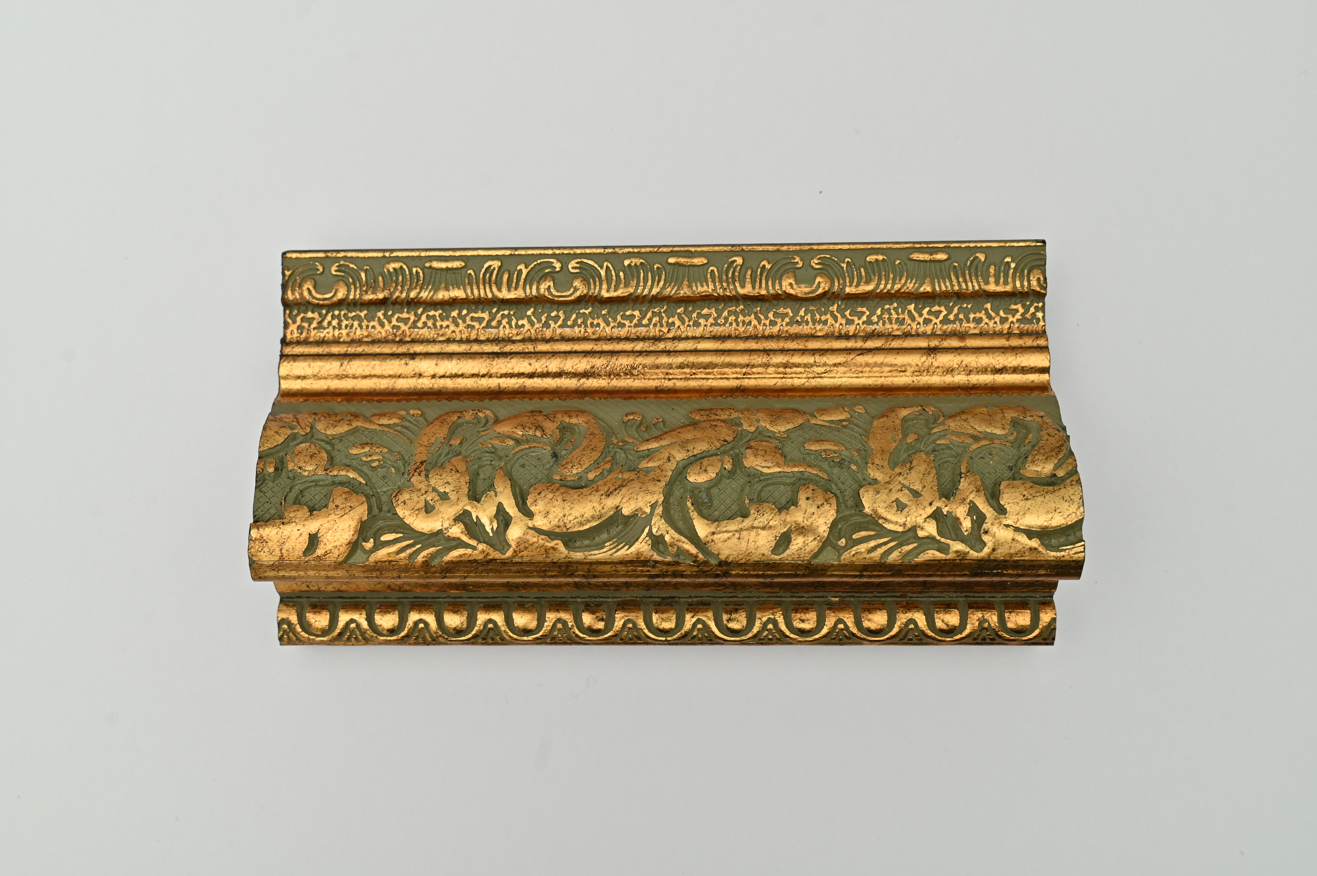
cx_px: 658
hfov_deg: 54.5
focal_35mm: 35
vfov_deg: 37.8
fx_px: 1280
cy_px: 438
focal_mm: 35
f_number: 7.1
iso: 640
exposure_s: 1/200
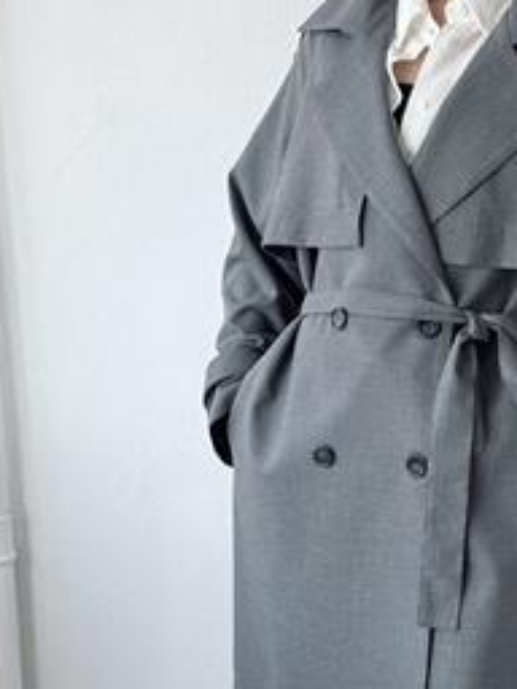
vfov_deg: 19.6
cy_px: 351
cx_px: 501
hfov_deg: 14.6
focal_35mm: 100
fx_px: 1991
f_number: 1.78
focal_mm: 6.76
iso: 64
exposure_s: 1/252
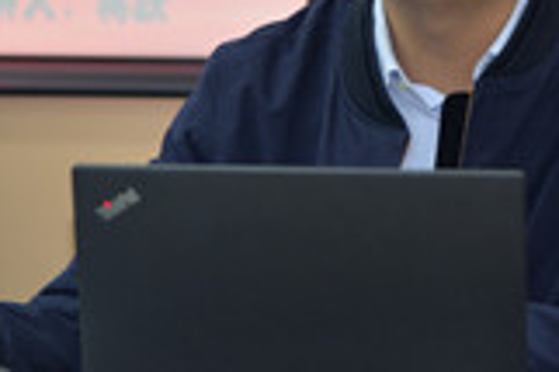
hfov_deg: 6.7
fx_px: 4731
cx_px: 490
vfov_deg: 4.5
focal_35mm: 305
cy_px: -106
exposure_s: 1/60
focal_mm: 98
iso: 400
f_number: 4
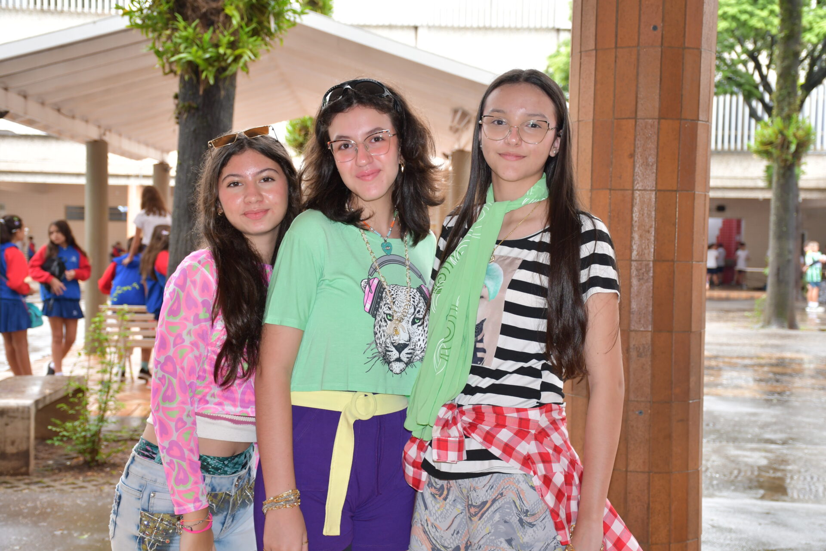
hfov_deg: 35.1
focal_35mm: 57
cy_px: 276
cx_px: 413
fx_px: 1308
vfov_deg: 23.8
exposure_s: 1/60
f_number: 4.2
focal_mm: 38
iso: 500
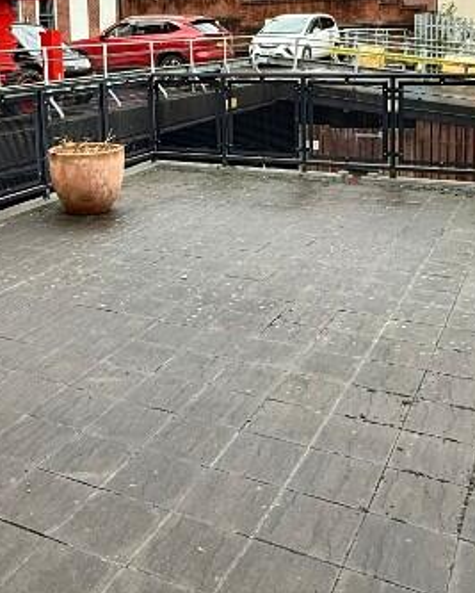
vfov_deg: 41.8
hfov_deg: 35.6
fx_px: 737
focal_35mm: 42
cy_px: 114
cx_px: 187
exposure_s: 1/211
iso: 50
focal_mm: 2.22
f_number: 2.2
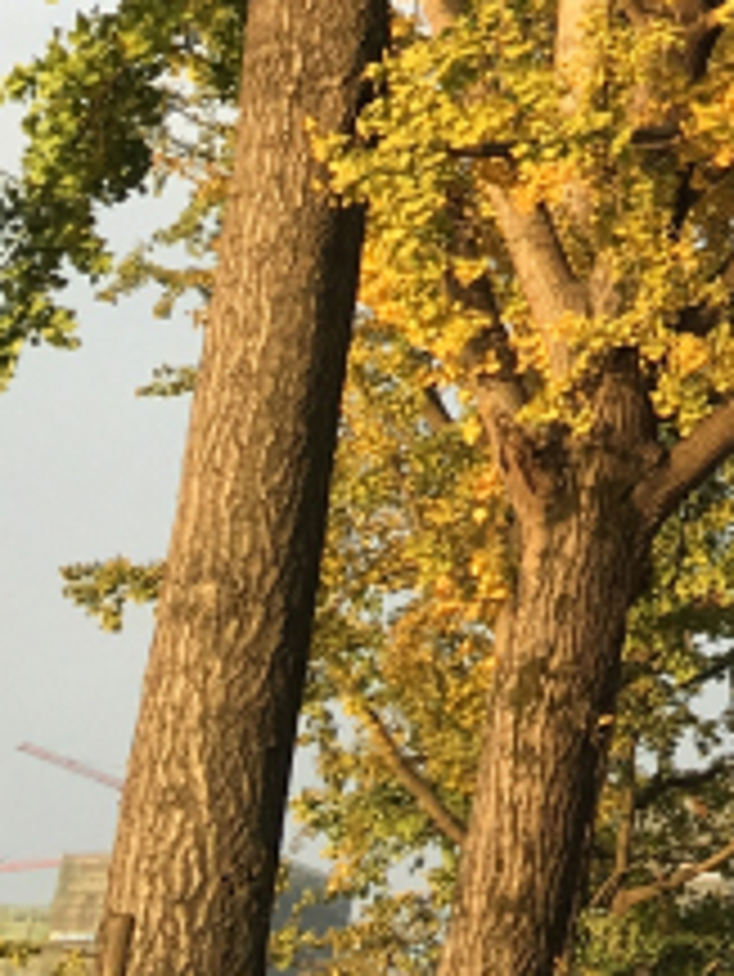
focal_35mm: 137
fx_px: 3869
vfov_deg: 12.9
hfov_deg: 10.1
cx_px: 1382
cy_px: -855
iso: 25
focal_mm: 4.15
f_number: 2.2
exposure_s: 1/388
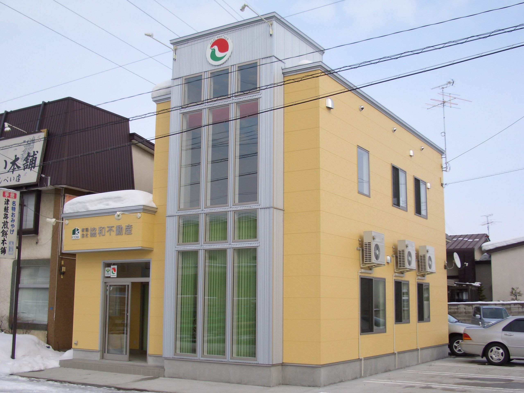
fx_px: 621
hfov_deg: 45.8
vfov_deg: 35.1
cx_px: 262
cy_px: 196
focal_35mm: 41
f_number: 4.6
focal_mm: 6.8
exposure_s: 1/400
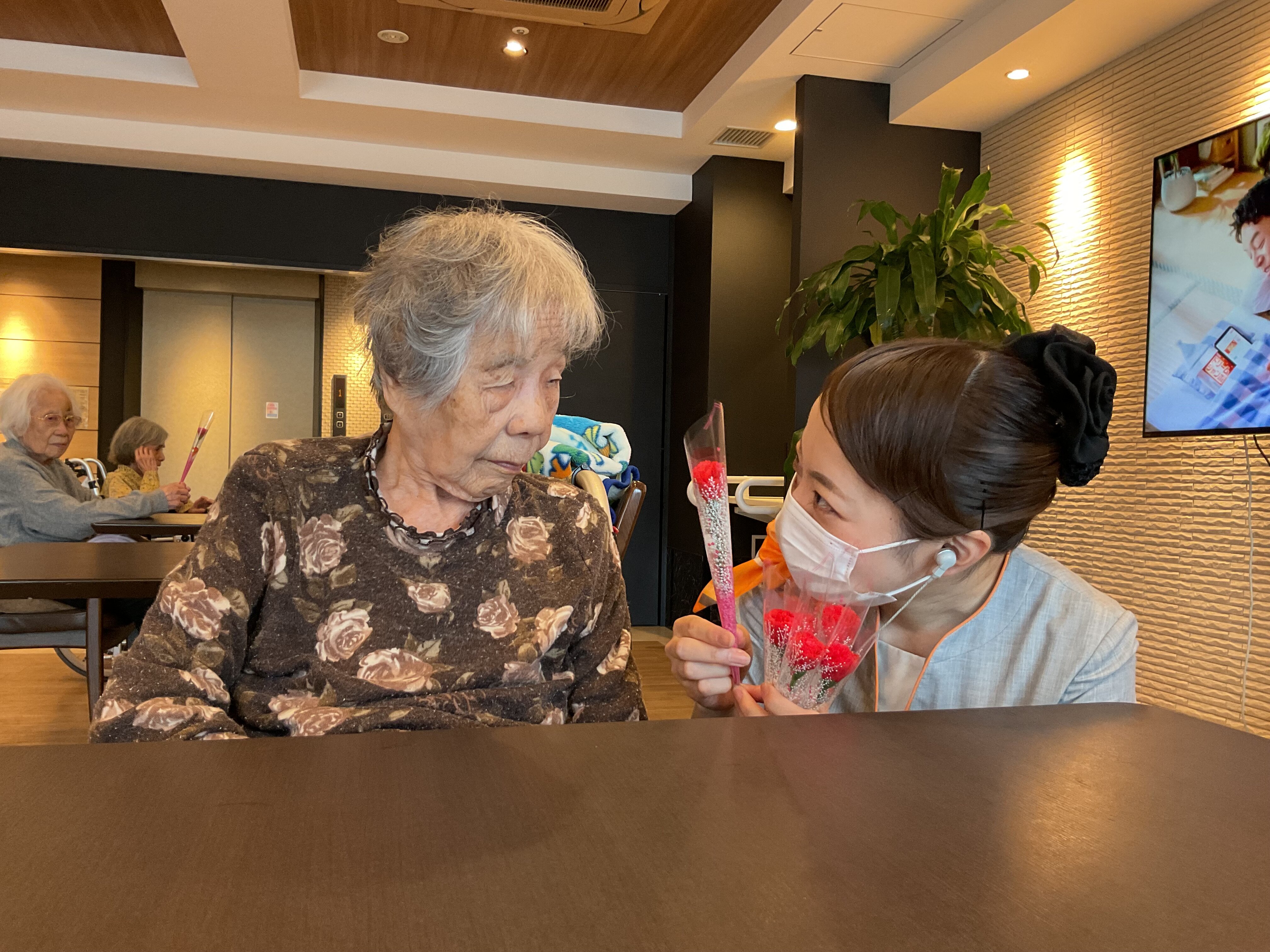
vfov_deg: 48.2
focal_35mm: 29
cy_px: 476
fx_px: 1064
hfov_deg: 61.7
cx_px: 635
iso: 160
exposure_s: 1/60
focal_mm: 3
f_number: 1.8
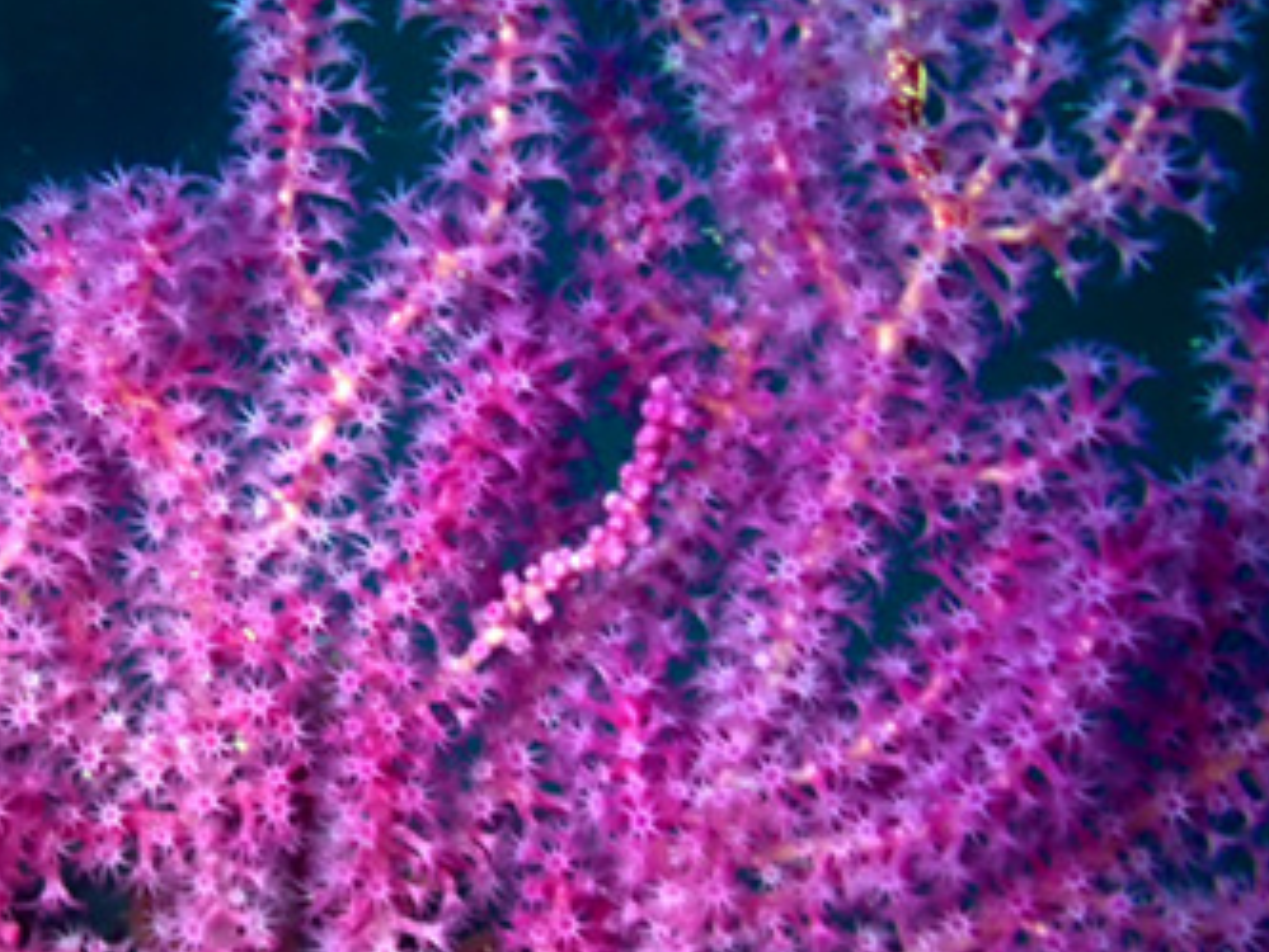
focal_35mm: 72
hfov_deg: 26.7
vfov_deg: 20.4
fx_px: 2640
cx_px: 320
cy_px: 533
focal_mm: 5.4
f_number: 6.3
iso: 100
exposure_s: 1/40
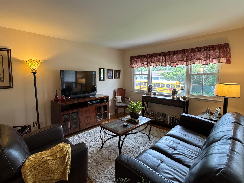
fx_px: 127
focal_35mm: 18
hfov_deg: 87.2
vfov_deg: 71.5
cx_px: 104
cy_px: 85
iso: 250
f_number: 2.2
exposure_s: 1/120
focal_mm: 2.22
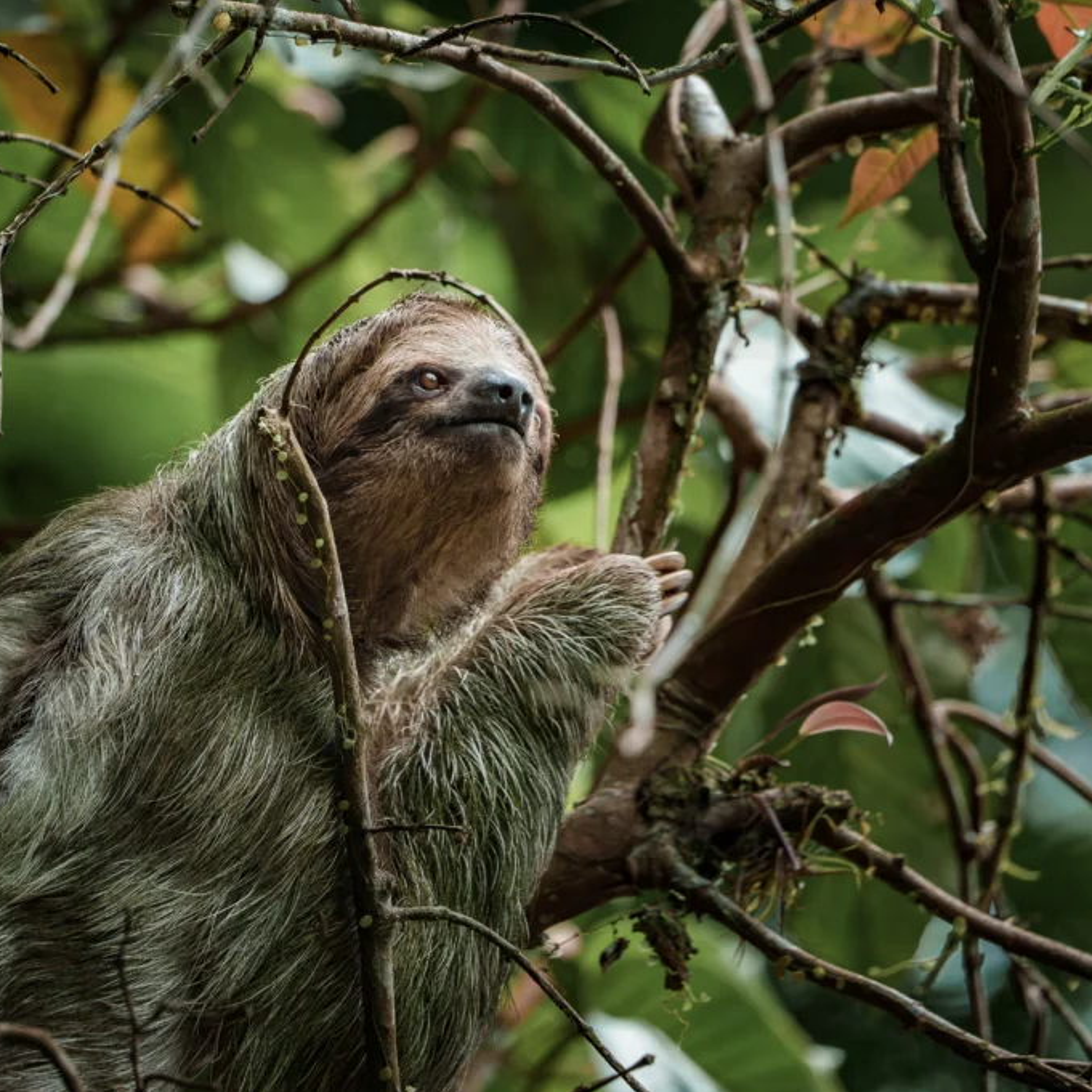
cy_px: 547
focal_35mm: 639
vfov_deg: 2.7
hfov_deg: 2.7
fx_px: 22806
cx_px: 451
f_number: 6.7
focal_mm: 500
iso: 250
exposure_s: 1/320
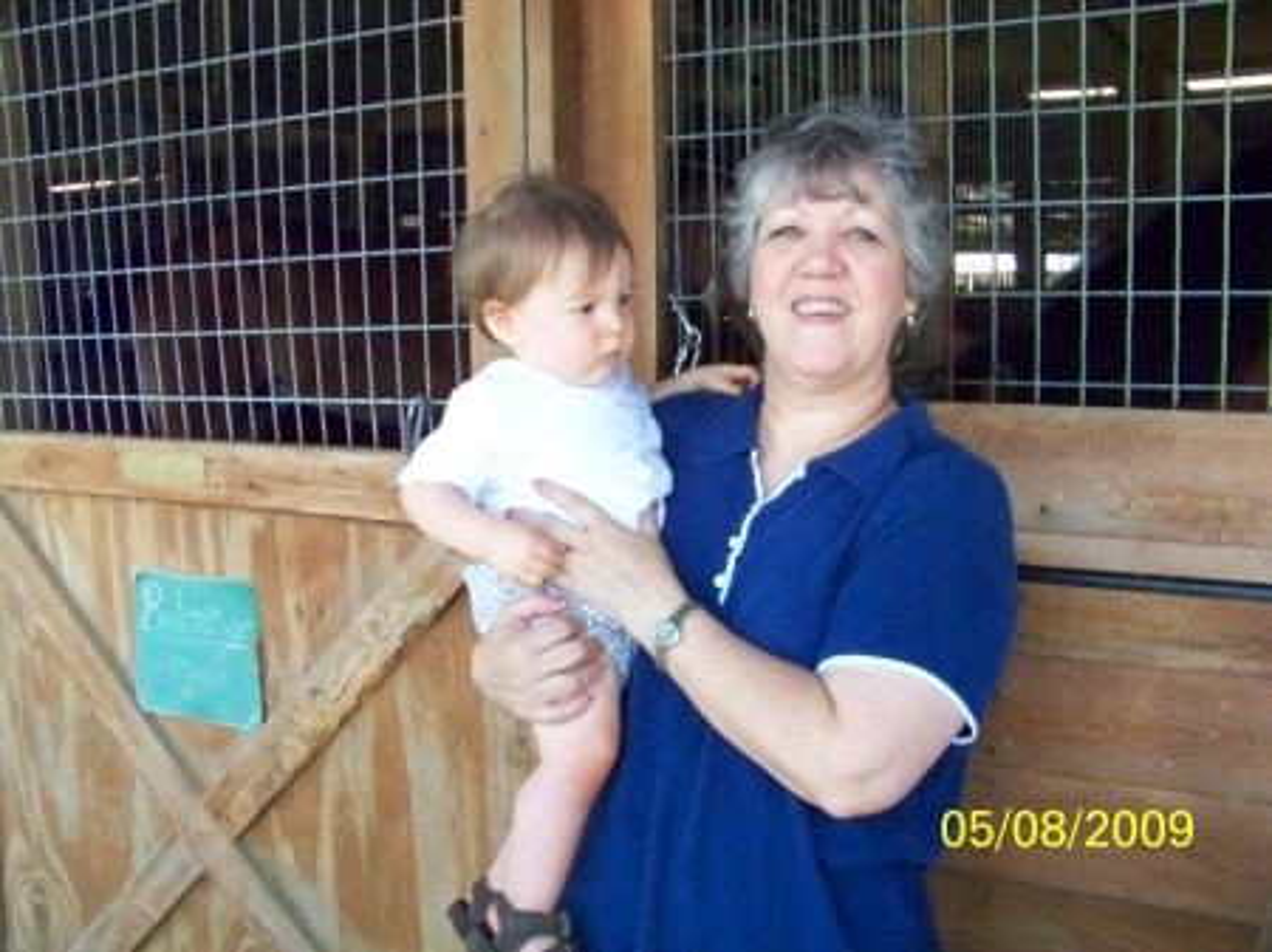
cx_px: 636
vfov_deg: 39.6
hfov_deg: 51.4
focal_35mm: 36
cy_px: 476
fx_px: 1322
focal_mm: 5.85
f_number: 6.3
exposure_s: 1/250
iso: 800
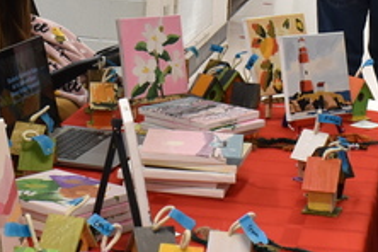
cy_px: 31
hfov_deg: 15.8
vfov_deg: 10.5
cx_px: 155
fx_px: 1365
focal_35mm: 130
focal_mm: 24
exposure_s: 1/40
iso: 640
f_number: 7.1
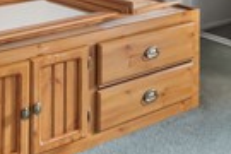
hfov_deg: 28.0
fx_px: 456
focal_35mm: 71
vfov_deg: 16.8
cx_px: 176
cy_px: -99
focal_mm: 10
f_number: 7.1
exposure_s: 1/1.25
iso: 320
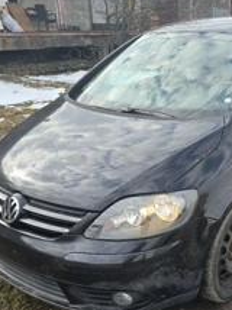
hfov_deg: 32.7
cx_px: 183
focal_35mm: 43
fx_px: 385
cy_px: 181
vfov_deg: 43.7
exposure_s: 1/286
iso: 12
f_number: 1.7
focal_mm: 6.3
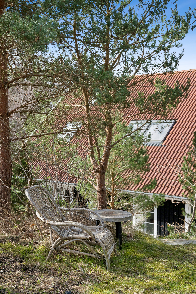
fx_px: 433
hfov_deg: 25.5
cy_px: 147
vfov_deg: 37.5
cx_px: 98
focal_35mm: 53
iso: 400
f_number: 5.6
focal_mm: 53
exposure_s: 1/1000
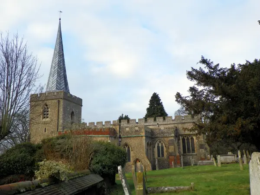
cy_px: 98
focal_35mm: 35
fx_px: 263
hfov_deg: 52.6
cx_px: 130
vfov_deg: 40.7
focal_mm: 6.2
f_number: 3.2
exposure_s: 1/250
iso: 64
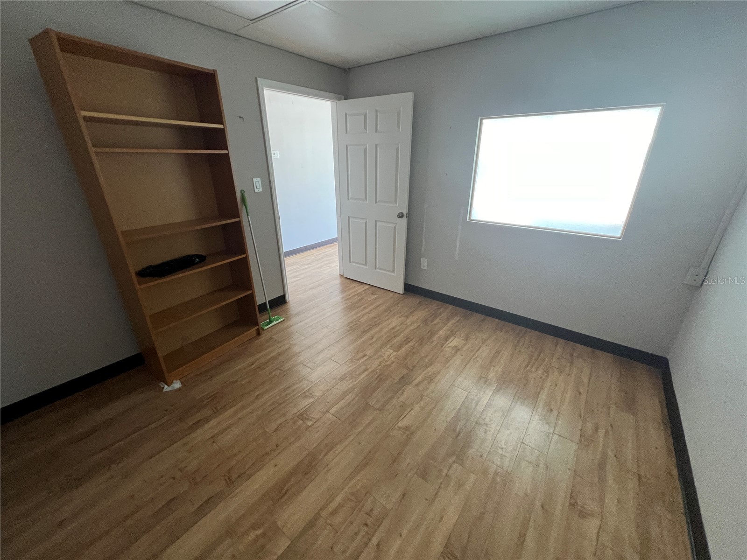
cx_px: 374
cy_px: 280
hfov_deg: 106.2
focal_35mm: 13
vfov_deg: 89.9
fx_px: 281
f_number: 1.8
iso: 250
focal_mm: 1.57
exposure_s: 1/99
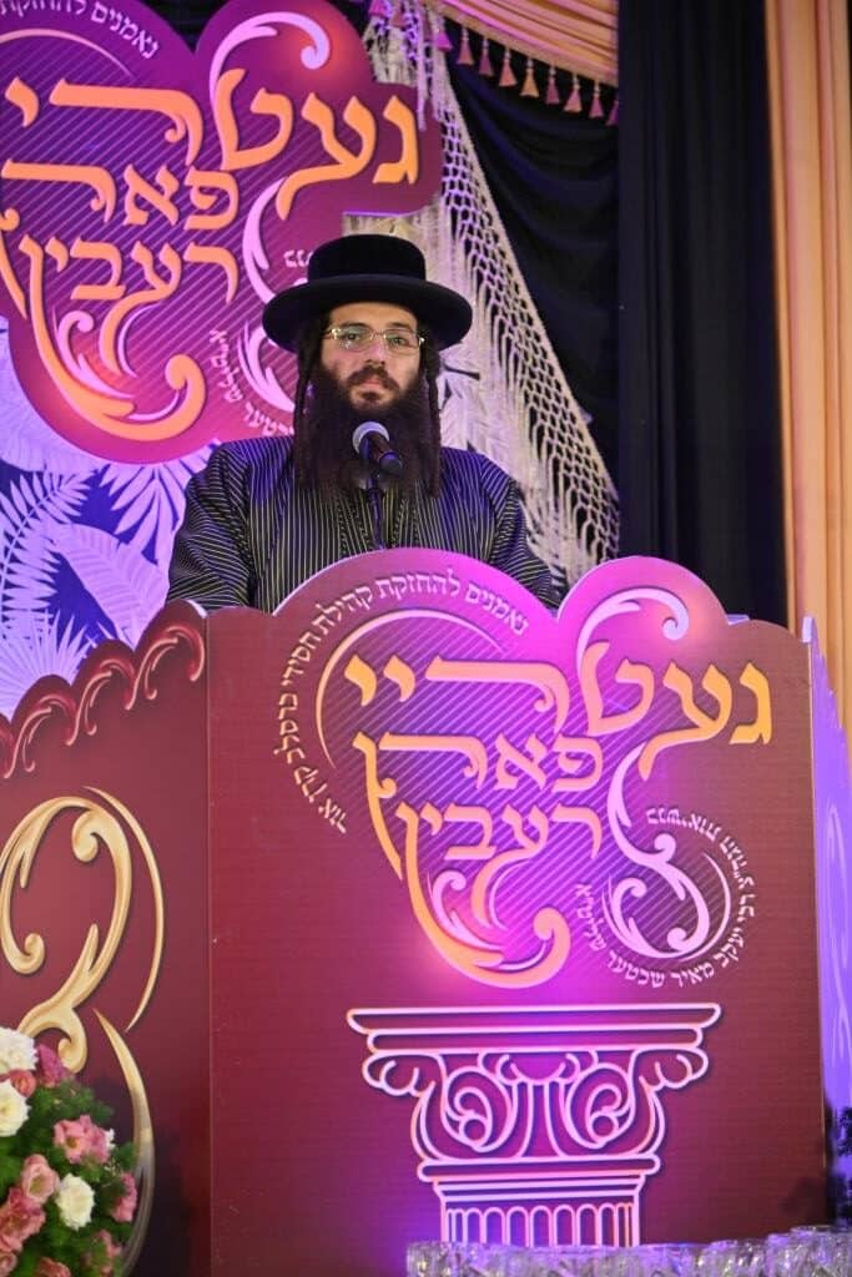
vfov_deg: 19.5
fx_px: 3726
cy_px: 638
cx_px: 426
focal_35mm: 105
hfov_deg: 13.0
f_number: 4
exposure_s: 1/100
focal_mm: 105
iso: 250
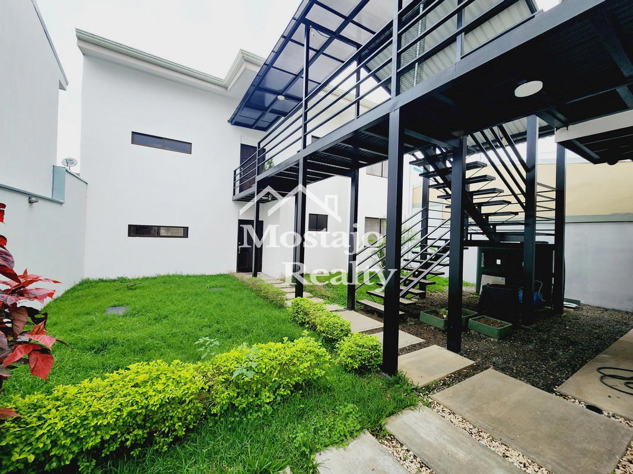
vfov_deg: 89.9
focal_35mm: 13
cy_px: 237
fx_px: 238
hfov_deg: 106.2
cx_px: 316
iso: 50
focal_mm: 2.2
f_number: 2.2
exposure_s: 1/1019
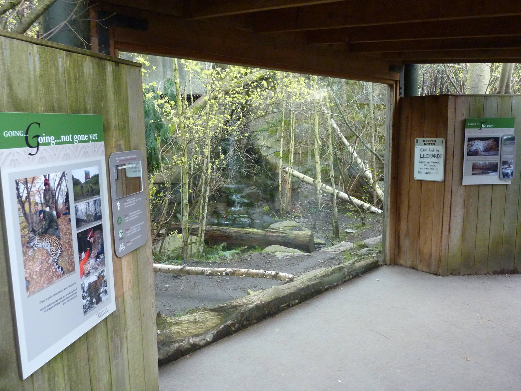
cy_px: 196
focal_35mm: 29
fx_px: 436
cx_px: 260
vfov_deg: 48.2
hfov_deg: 61.7
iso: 400
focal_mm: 4.7
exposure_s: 1/100
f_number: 3.4
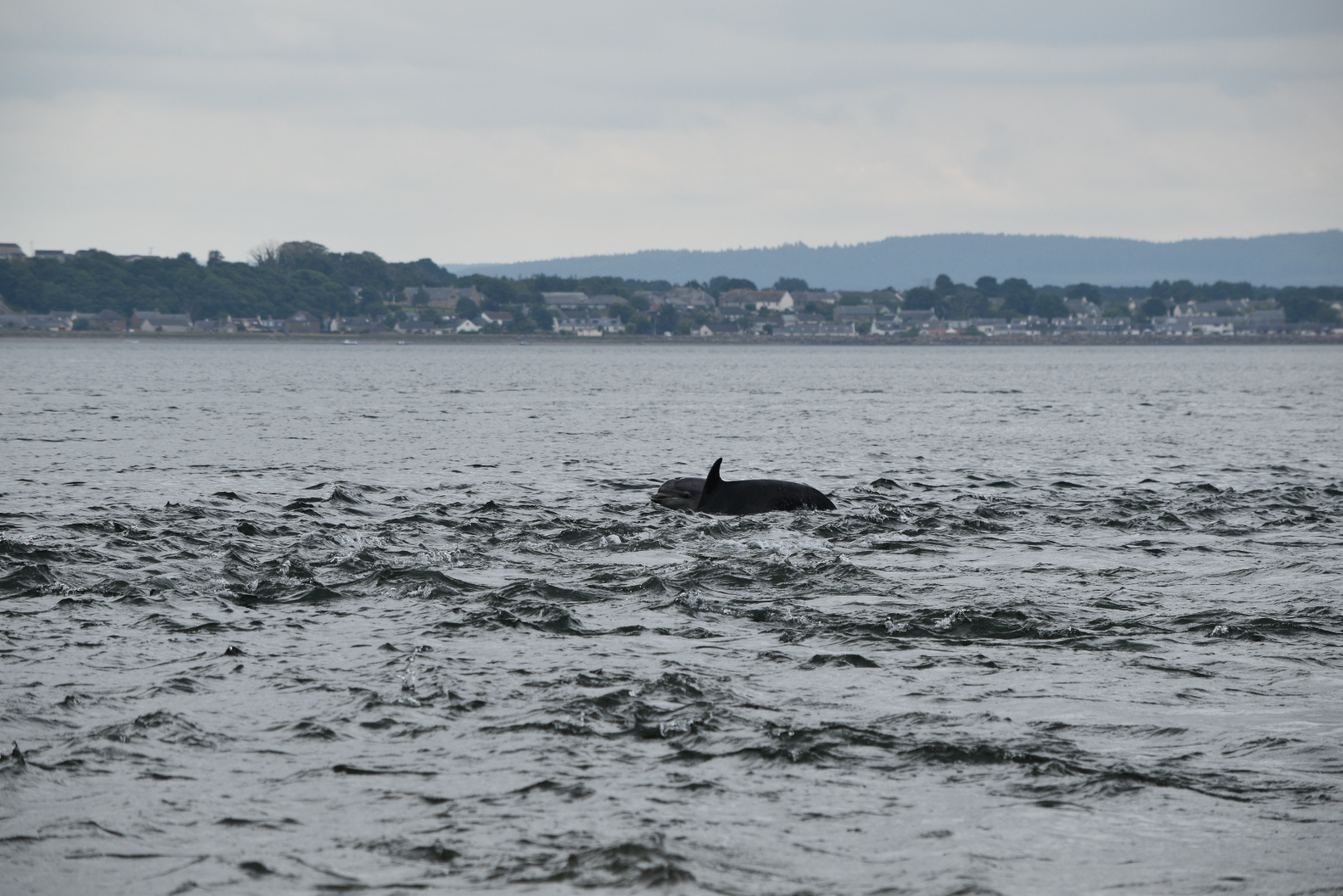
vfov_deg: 5.9
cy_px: 448
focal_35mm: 232
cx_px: 672
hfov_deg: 8.9
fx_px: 8673
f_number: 7.1
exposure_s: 1/800
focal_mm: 155
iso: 200
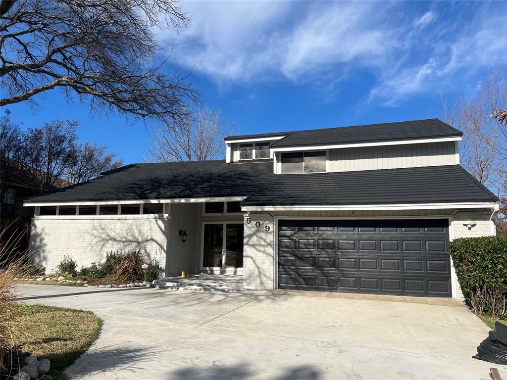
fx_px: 381
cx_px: 254
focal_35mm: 26
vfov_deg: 53.1
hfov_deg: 67.3
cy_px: 190
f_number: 1.5
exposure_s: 1/5587
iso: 50
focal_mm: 5.7
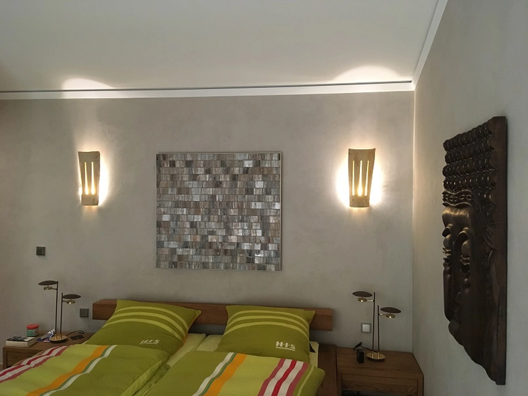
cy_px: 198
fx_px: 442
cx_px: 264
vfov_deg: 48.2
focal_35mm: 29
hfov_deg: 61.7
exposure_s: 1/33
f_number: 2.2
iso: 200
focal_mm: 4.15
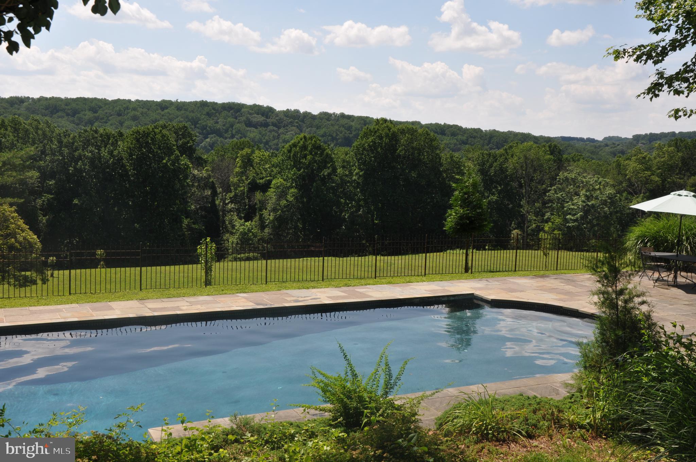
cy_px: 231
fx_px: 753
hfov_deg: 49.6
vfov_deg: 34.1
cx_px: 348
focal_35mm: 39
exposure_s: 1/200
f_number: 13
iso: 200
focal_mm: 26
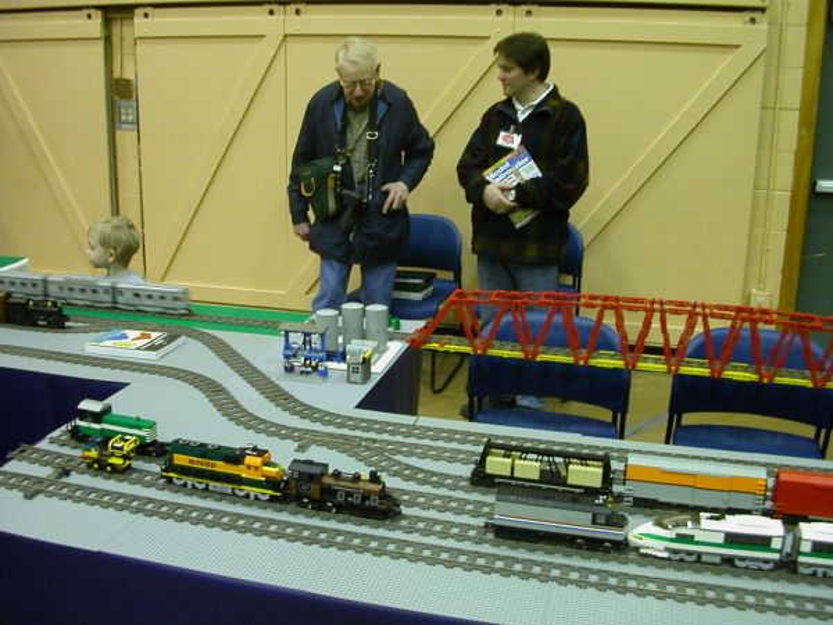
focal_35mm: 37
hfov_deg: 50.1
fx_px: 890
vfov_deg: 38.7
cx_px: 416
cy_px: 312
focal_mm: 5.6
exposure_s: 1/17.6
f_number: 2.7
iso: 100
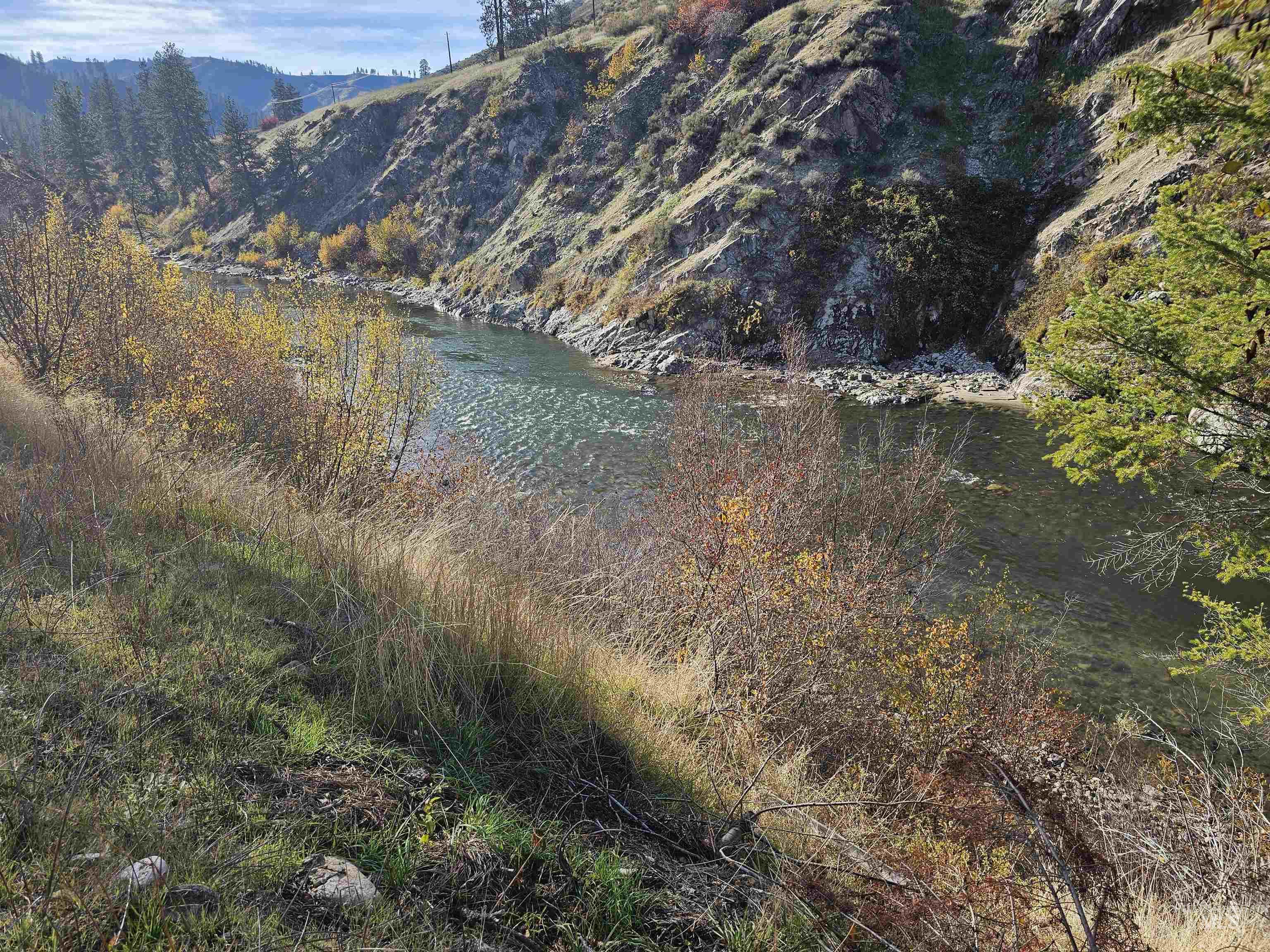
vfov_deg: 58.9
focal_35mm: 23
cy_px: 476
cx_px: 635
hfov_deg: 73.9
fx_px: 844
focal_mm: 6.3
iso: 10
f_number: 1.7
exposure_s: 1/388
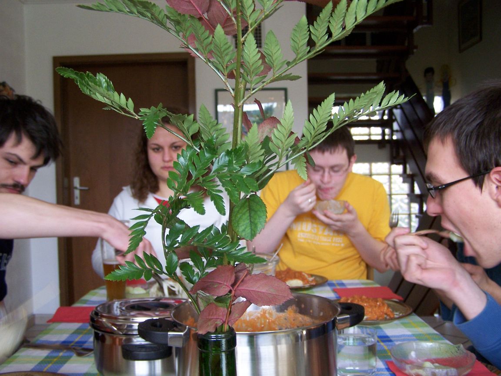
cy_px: 188
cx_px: 250
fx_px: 550
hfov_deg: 49.0
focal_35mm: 38
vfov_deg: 37.7
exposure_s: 1/20
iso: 140
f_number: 2.8
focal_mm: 6.3
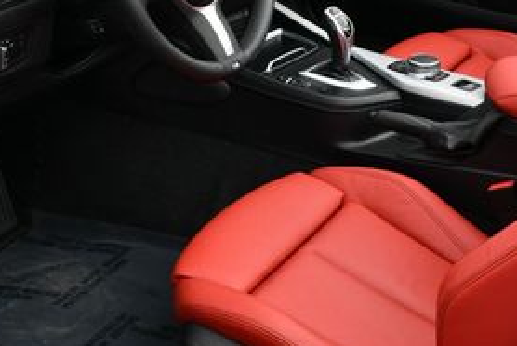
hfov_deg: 24.3
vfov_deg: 16.5
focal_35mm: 83
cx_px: 344
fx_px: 1193
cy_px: 141
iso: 180
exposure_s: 1/250
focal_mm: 18
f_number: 8
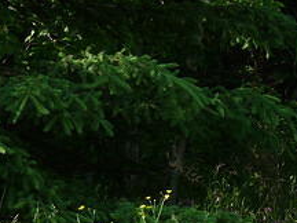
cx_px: 186
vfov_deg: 3.9
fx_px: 3278
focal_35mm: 382
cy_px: 175
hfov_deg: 5.2
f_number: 4
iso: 100
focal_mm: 23
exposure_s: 1/200
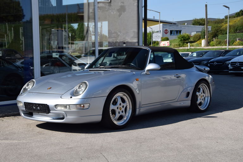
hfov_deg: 33.4
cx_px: 122
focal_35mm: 60
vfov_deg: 22.6
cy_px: 81
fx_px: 405
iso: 200
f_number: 10
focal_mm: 40
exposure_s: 1/400
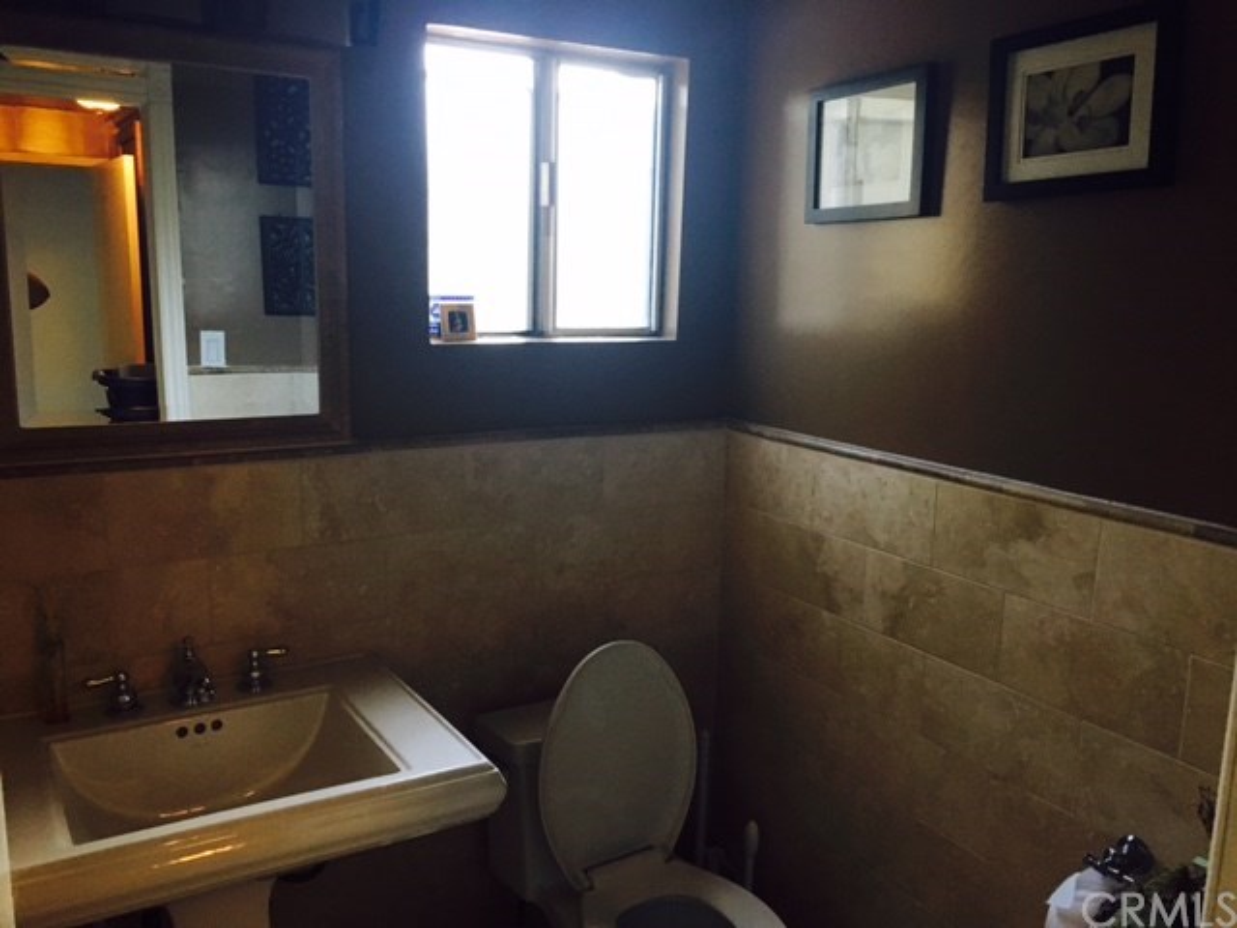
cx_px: 618
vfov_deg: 48.2
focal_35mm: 29
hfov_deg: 61.7
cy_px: 464
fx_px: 1036
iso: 160
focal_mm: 4.15
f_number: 2.2
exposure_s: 1/30
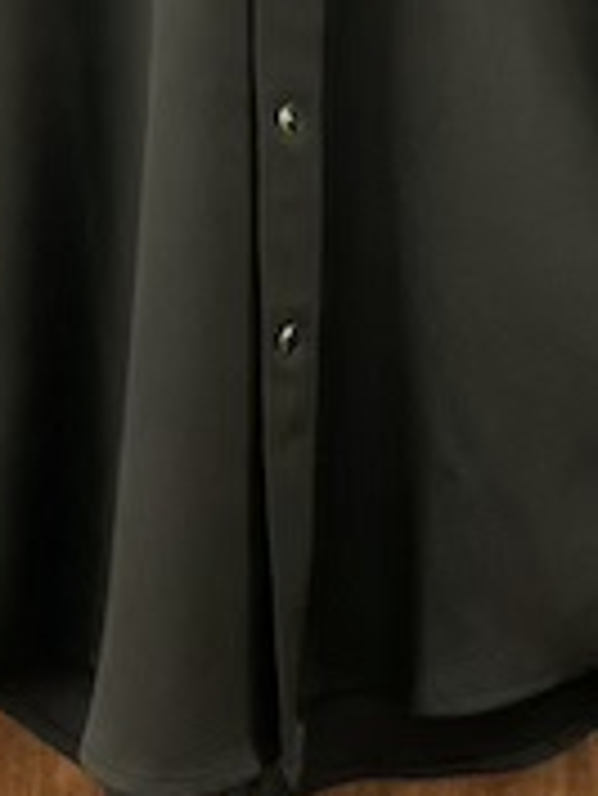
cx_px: 256
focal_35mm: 78
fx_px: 1794
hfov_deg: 18.9
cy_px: -99
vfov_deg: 23.3
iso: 800
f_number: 1.8
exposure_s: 1/20
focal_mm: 4.25
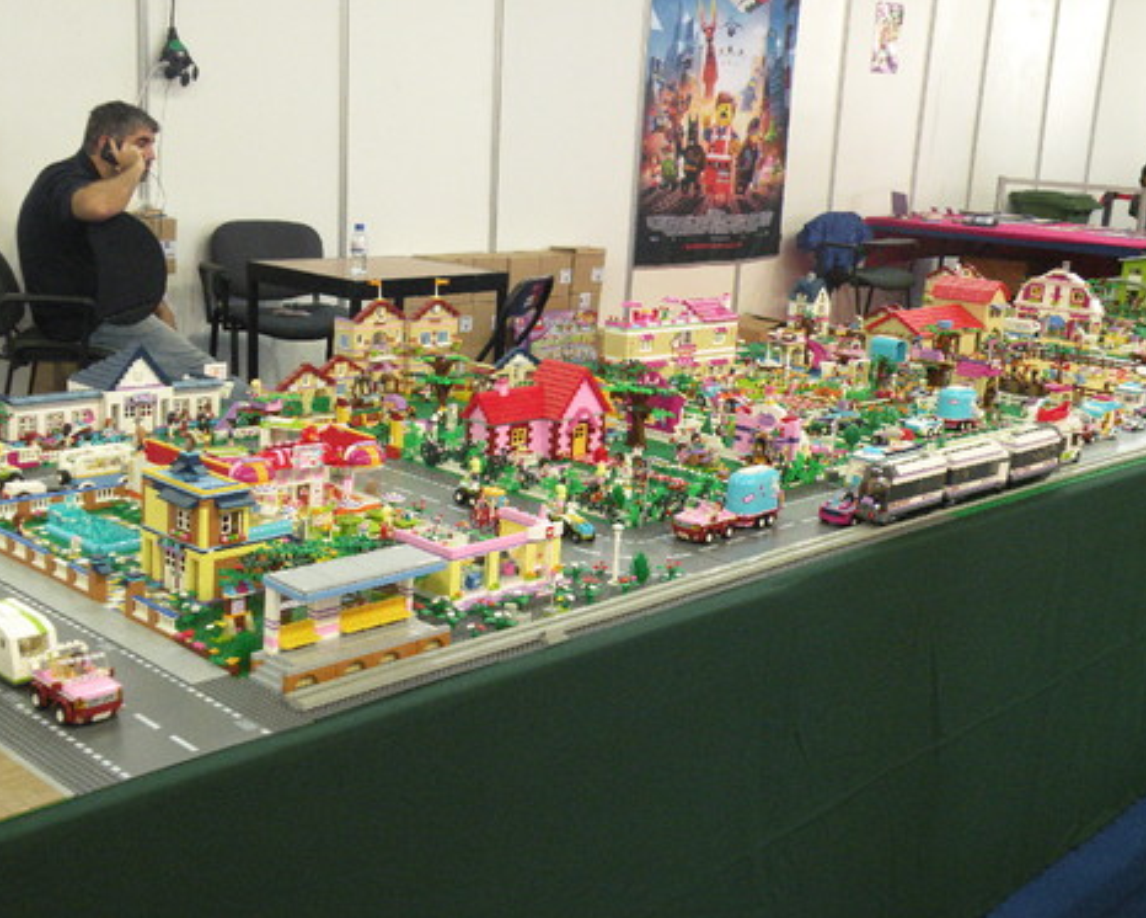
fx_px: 1493
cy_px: 459
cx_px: 558
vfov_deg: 34.2
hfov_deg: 42.0
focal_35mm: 44
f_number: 3.2
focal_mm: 7.4
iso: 383
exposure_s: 1/60
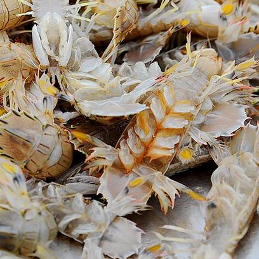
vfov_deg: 17.7
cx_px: 36
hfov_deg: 17.5
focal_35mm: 98
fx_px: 830
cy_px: 97
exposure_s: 1/250
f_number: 5
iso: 400
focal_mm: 48
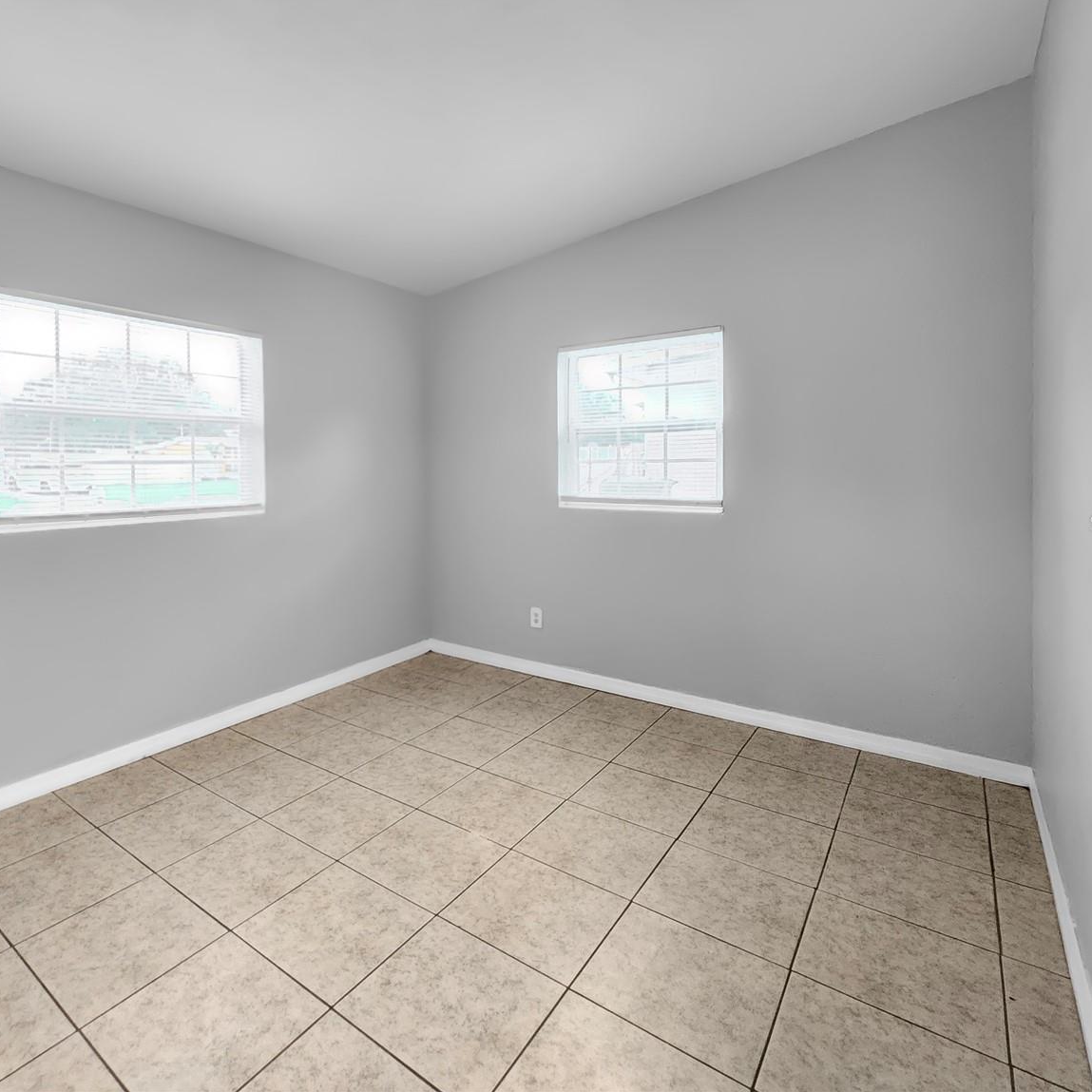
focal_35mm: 16
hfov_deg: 86.0
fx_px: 571
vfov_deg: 87.4
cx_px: 419
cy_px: 523
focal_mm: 2.2
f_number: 2.2
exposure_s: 1/30
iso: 640
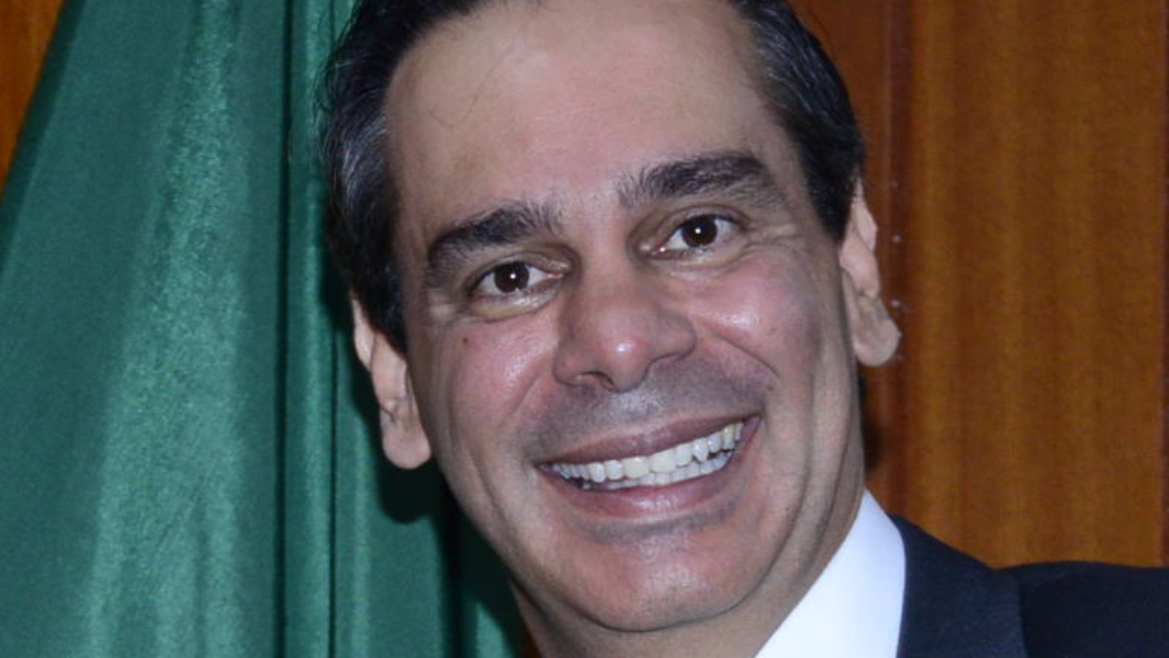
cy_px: 1228
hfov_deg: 8.0
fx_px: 8339
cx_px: -166
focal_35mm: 269
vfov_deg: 4.5
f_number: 7.1
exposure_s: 1/125
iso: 1600
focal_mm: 66
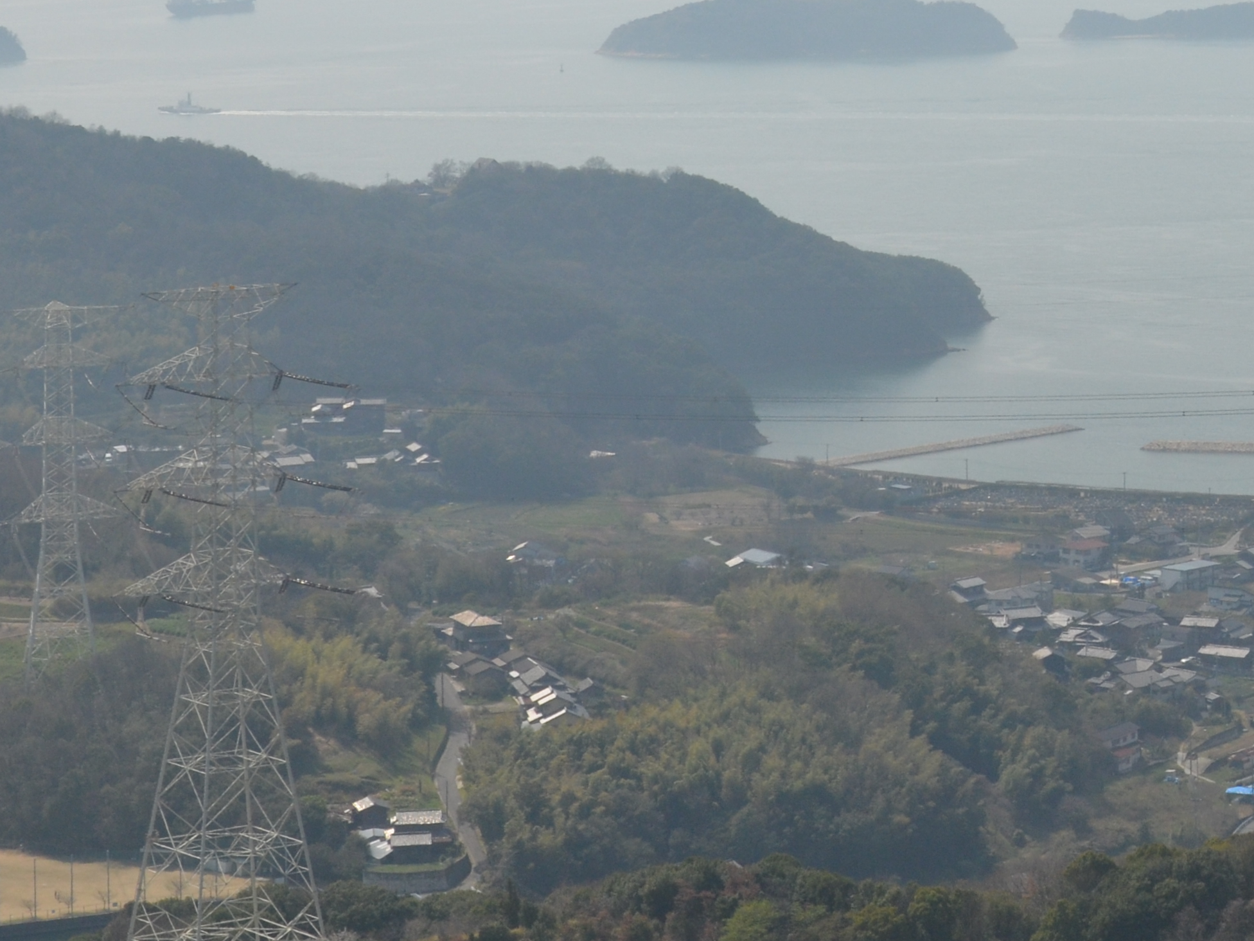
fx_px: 4608
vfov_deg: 11.5
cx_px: 1534
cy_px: -71
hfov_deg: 14.9
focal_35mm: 127
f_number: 13
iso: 400
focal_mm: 35
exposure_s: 1/640
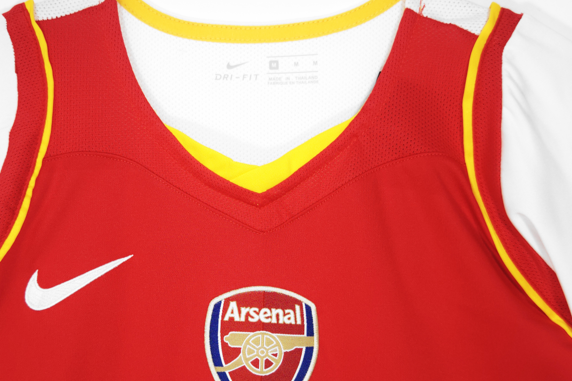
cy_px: 223
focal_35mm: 52
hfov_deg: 38.1
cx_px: 249
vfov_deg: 26.0
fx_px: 826
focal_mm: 8.67
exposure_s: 1/100
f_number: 1.75
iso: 150
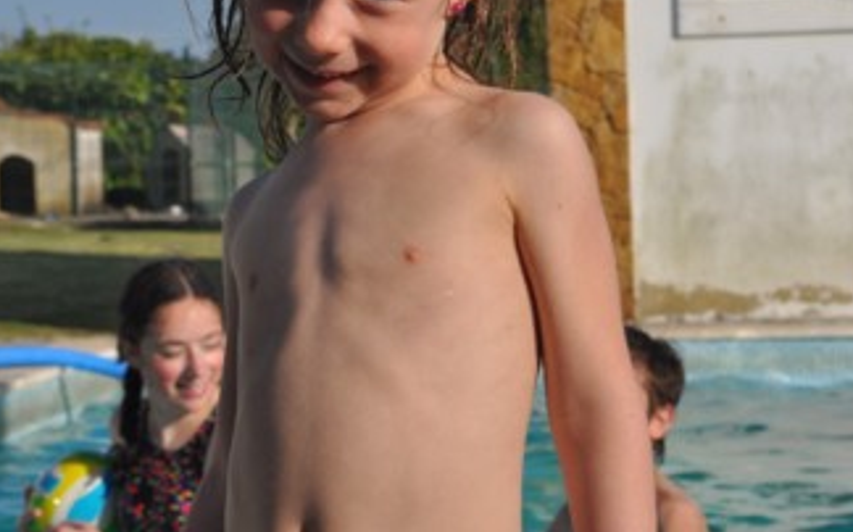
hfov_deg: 16.1
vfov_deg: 10.1
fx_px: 3015
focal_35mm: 130
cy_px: 111
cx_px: 332
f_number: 11
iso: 200
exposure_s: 1/500
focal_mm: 55
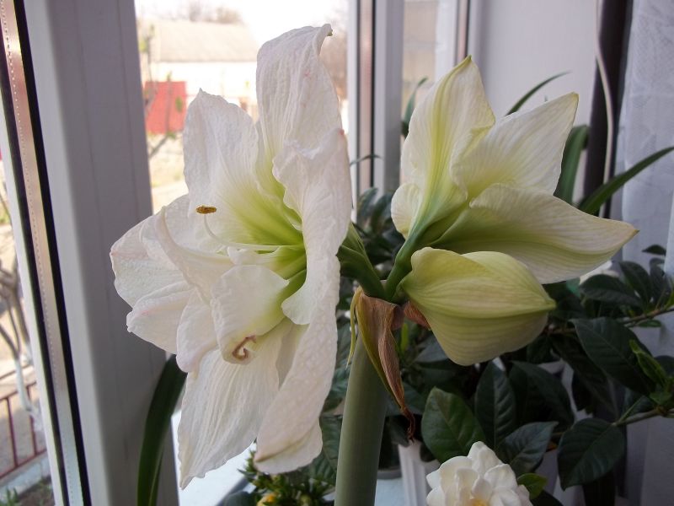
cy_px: 253
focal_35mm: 32
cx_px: 337
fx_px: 623
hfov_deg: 56.8
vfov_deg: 44.2
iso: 80
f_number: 2.9
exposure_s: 1/250
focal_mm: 5.7
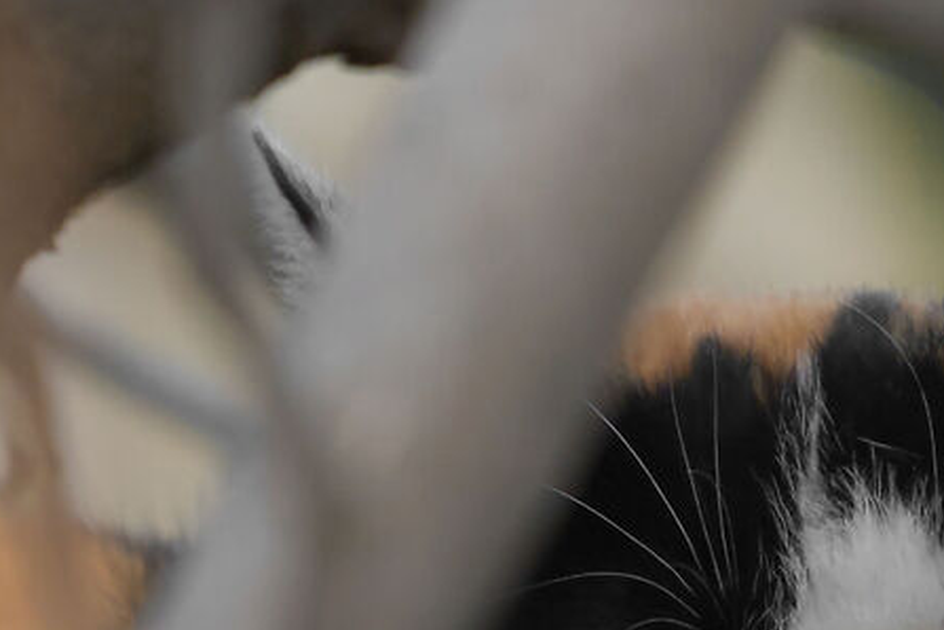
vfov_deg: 0.6
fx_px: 57711
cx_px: 722
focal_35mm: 2201
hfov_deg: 0.9
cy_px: 838
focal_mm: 410
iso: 2500
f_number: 5.6
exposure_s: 1/160
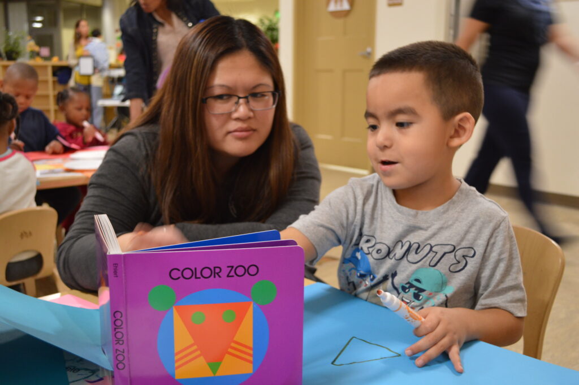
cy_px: 192
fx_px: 579
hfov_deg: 53.2
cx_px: 290
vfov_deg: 36.8
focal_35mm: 36
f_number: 4
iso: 1000
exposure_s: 1/15
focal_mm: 24
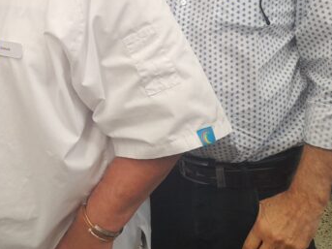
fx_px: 537
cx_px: 6
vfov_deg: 24.9
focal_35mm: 56
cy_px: 5
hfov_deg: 31.9
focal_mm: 4.6
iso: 64
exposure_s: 1/50
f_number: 2
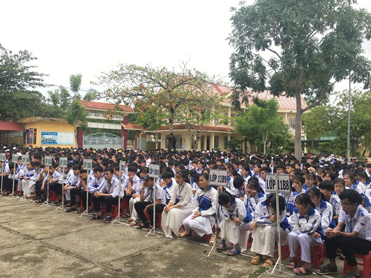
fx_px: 311
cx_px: 186
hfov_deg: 61.7
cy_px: 139
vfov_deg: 48.2
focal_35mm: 29
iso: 25
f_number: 2.2
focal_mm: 4.15
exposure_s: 1/225
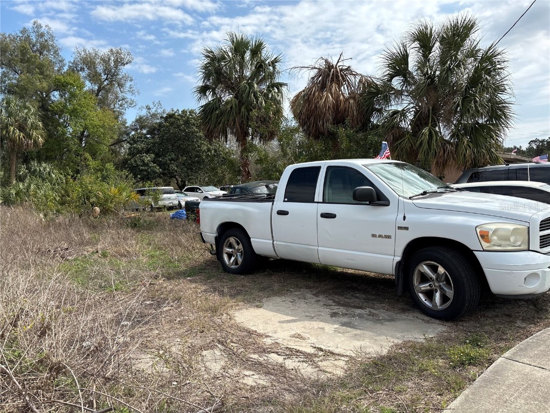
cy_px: 206
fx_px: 413
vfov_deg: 53.1
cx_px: 275
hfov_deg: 67.3
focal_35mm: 26
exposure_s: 1/3106
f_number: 1.6
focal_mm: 5.96
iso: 50
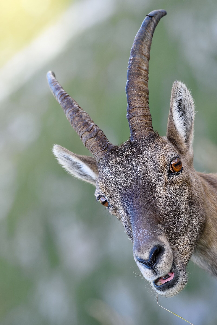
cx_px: 108
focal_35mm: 260
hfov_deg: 5.3
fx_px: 2349
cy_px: 162
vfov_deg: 7.9
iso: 320
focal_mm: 260
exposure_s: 1/200
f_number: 5.6
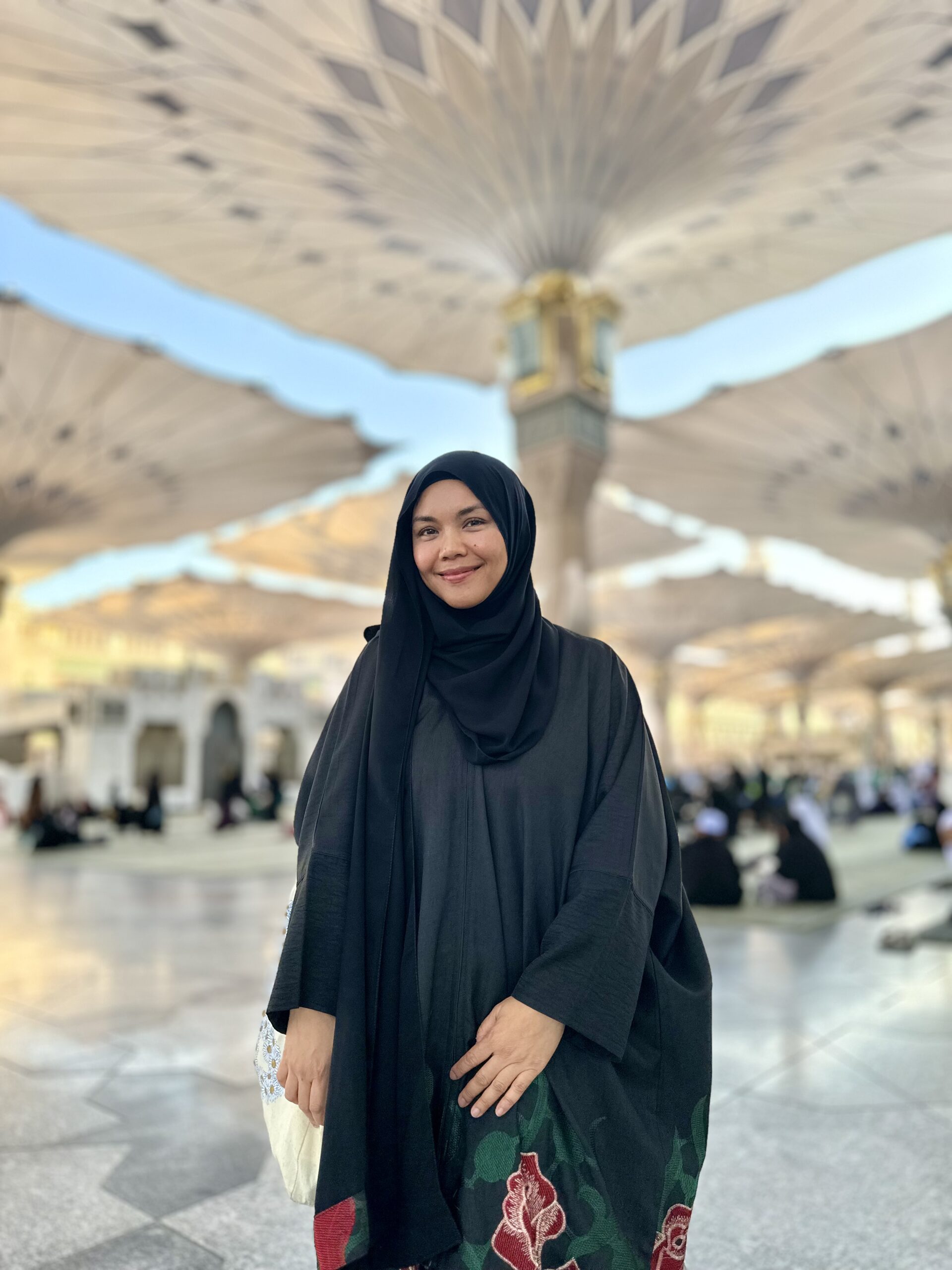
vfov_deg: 71.6
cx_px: 476
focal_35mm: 24
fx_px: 880
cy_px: 635
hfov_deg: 56.8
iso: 80
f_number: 1.78
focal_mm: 6.86
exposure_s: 1/580
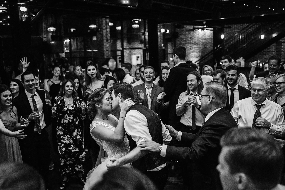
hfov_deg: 48.5
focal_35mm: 40
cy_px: 104
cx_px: 147
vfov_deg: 33.4
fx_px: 317
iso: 1600
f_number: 1.8
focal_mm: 35
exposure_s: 1/250
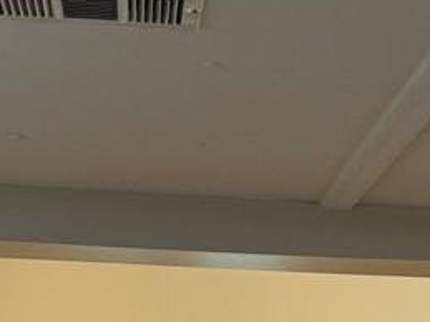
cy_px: 591
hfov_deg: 20.6
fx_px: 1180
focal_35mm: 95
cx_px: 286
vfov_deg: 13.8
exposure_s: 1/60
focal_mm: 6.76
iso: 200
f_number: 1.78
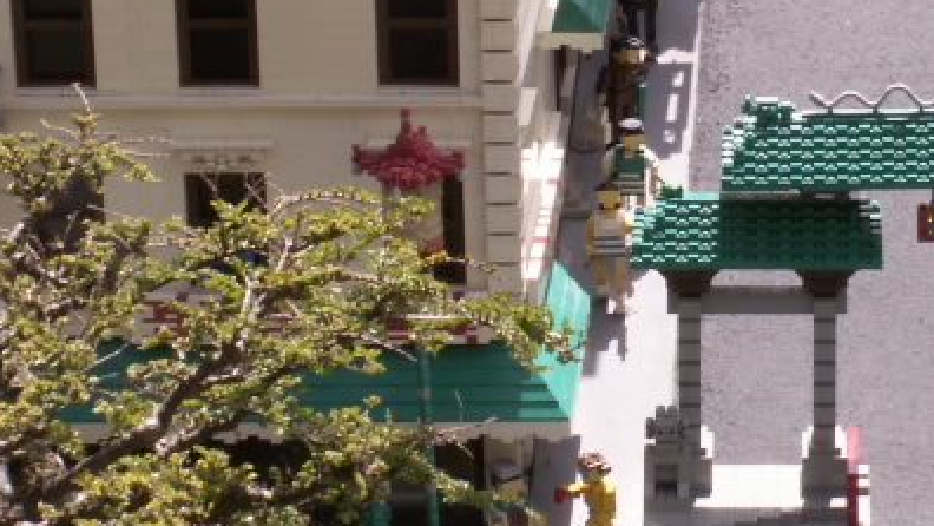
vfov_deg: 6.8
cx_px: 899
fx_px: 4434
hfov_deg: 11.9
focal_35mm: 179
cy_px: 28
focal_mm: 10.8
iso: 50
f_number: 7.1
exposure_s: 1/125
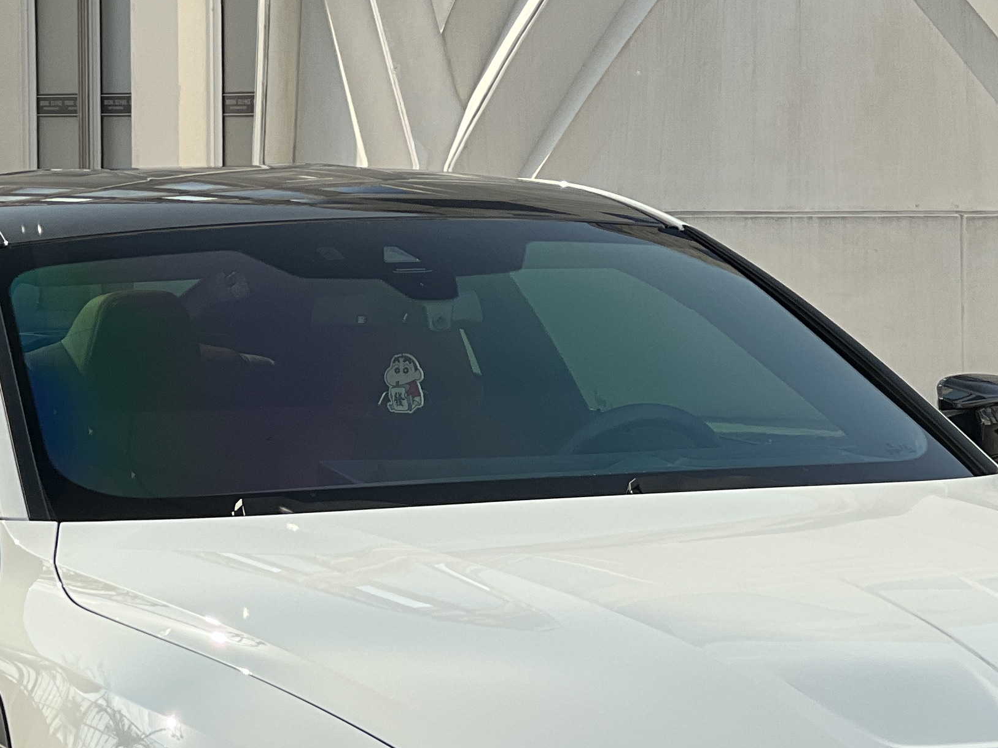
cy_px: 646
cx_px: 471
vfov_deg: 7.8
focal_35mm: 191
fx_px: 5507
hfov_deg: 10.4
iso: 32
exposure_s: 1/326
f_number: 2.8
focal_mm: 9
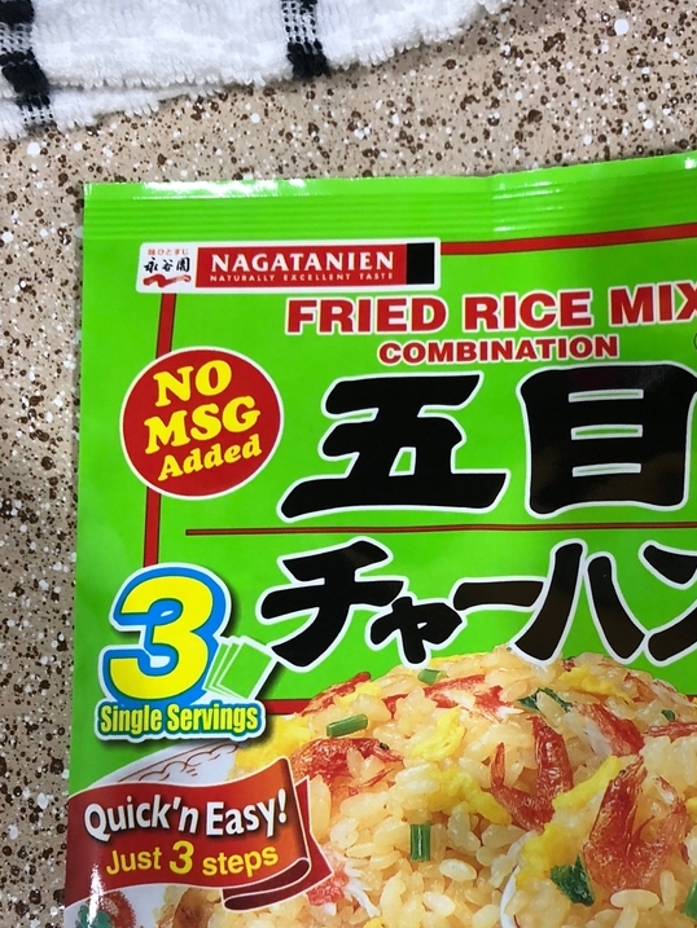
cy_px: 624
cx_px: 481
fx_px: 1074
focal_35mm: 40
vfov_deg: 46.0
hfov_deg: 35.5
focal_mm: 3.99
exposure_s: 1/15
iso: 64
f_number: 1.8
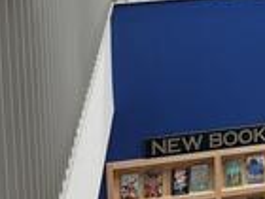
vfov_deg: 16.1
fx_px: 628
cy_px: -121
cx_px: 316
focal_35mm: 82
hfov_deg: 22.1
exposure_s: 1/232
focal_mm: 6.76
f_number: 1.78
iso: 100
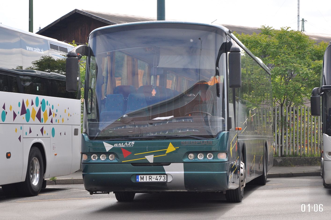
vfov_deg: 14.7
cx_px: 166
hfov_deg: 21.9
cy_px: 110
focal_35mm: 93
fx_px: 854
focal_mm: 62
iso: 400
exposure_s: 1/1000
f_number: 5.3
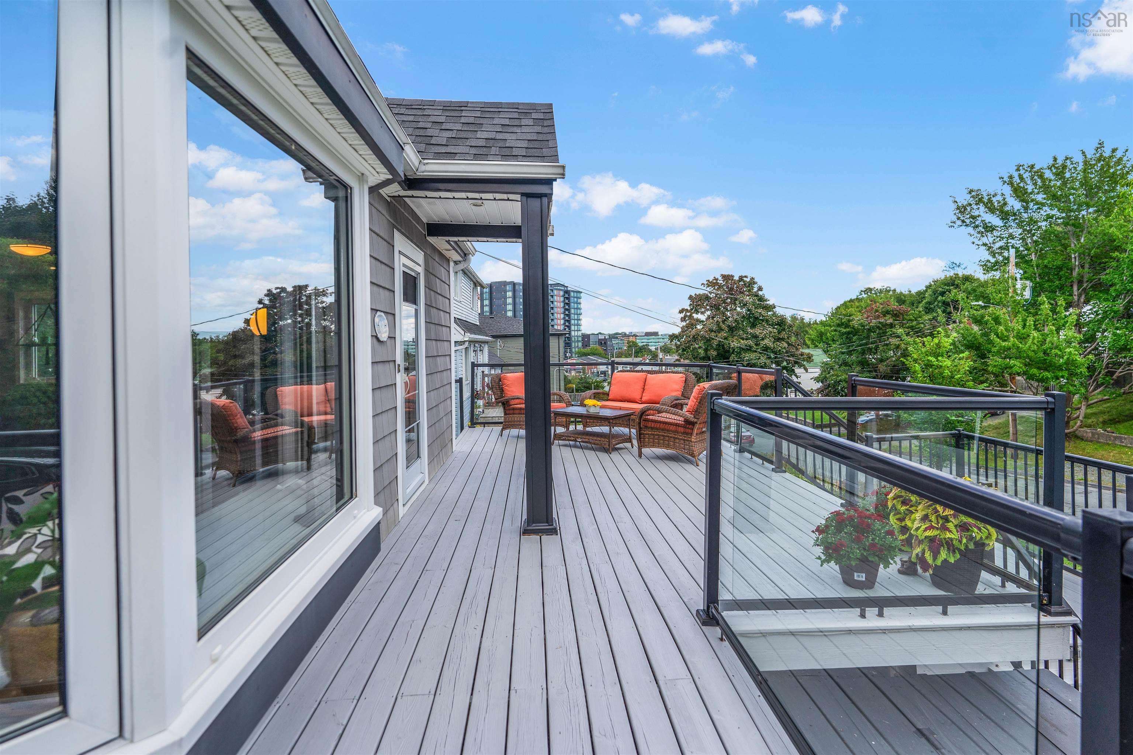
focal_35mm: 17
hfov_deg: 93.3
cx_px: 566
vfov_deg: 70.4
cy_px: 378
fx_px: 535
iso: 125
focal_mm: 17
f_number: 4
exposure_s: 1/500
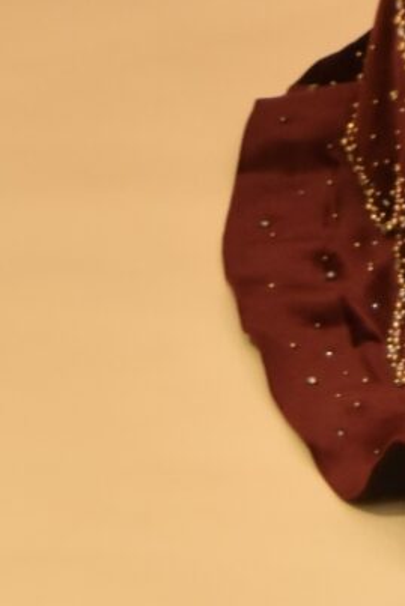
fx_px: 4501
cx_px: 1092
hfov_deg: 5.0
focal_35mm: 267
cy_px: -944
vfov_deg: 7.2
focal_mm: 28
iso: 400
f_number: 4.5
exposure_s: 1/100
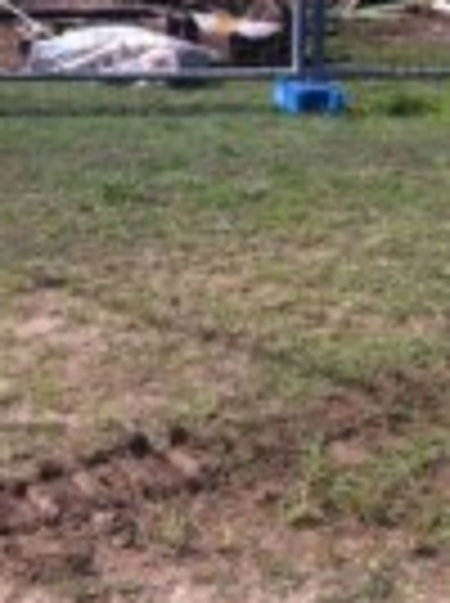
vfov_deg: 20.6
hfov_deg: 16.2
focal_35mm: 90
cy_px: -83
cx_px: 76
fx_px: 1565
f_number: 2.8
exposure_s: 1/943
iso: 80
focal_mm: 3.85
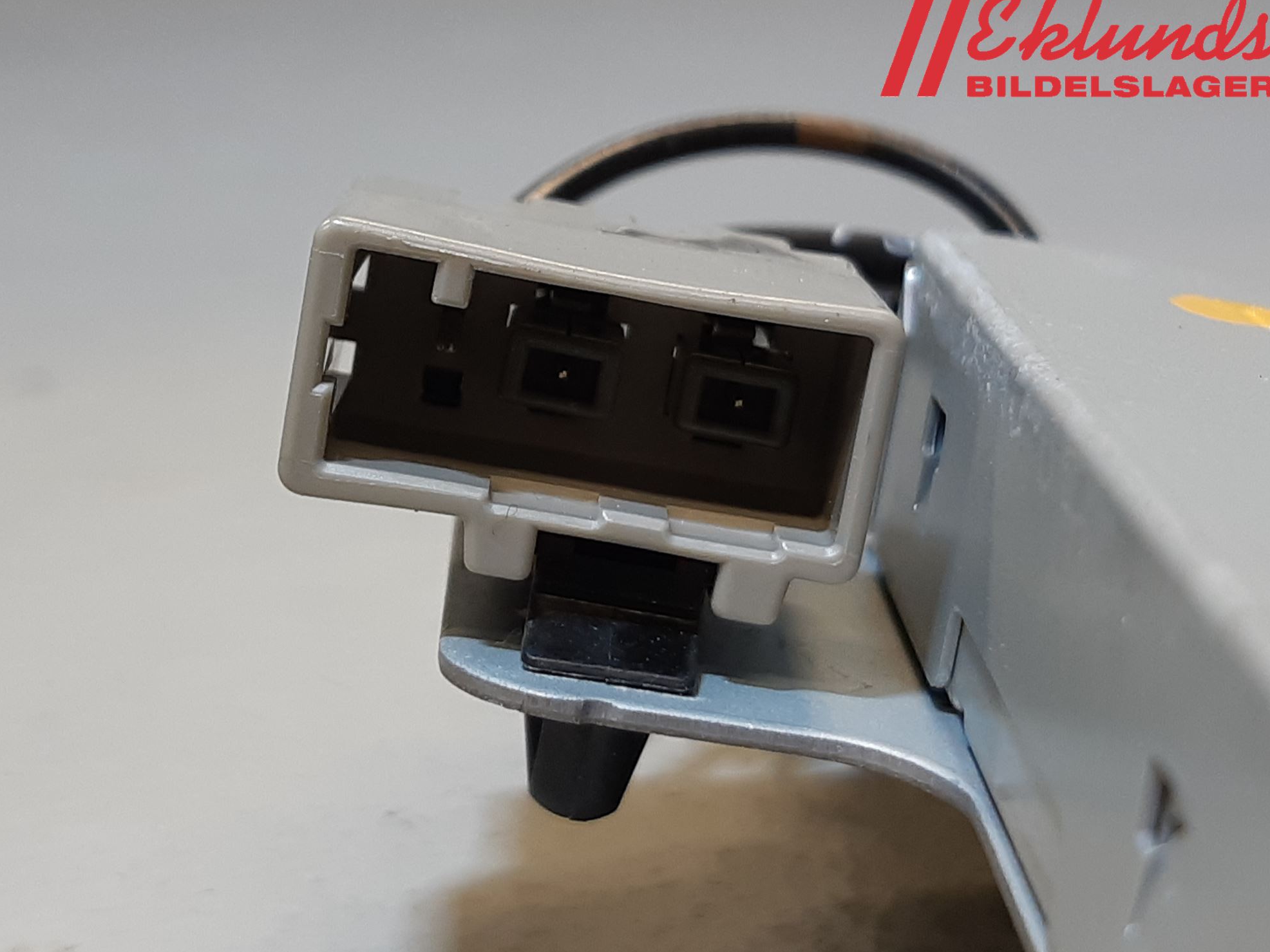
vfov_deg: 51.4
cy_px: 482
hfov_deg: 65.3
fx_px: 991
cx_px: 616
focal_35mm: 27
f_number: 1.7
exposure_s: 1/50
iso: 50
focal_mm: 3.93
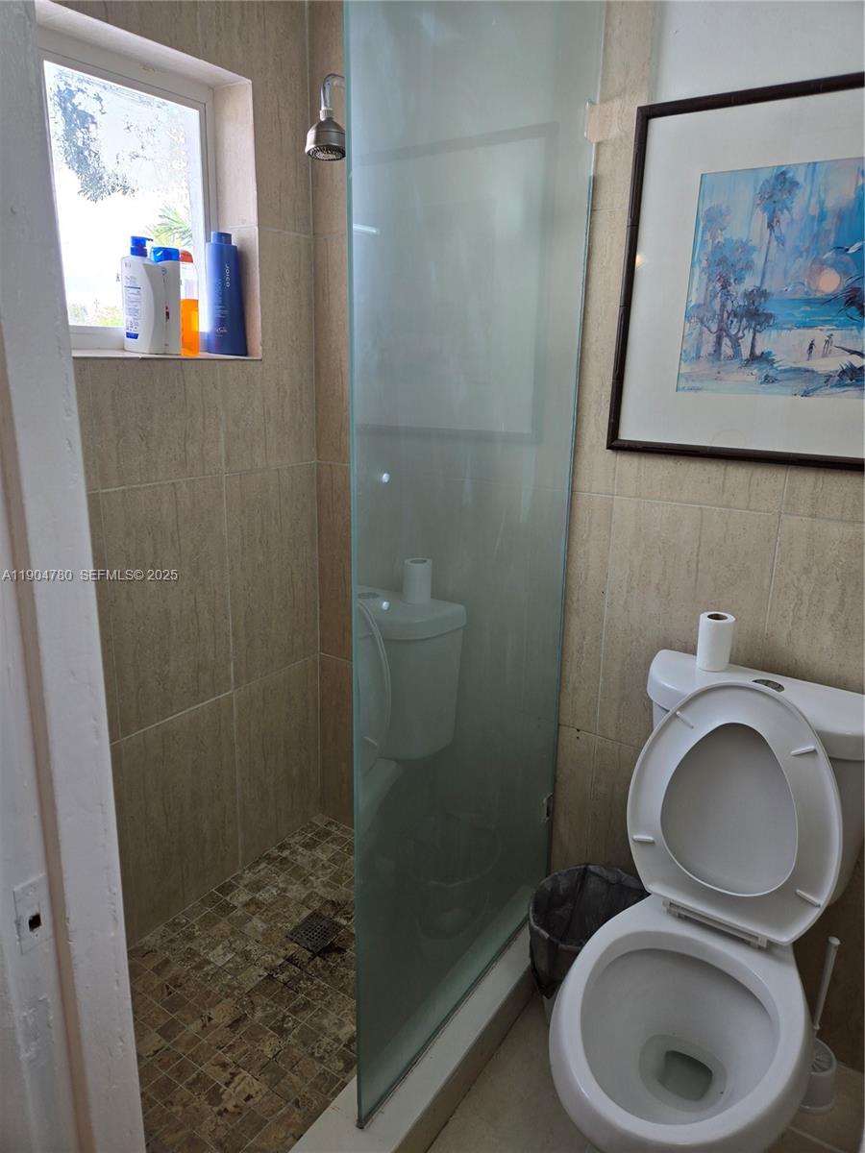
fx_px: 766
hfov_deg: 58.9
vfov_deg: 73.9
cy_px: 576
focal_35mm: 23
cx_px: 432
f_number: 1.8
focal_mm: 5.4
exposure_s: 1/120
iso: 32
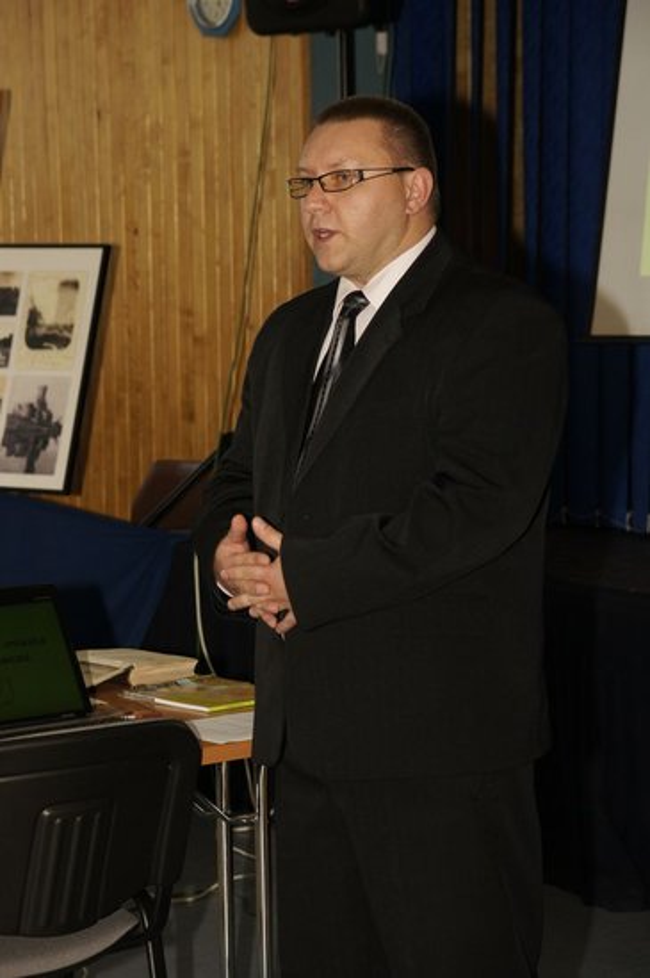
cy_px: 489
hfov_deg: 13.0
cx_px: 325
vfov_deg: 19.5
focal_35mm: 105
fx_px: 2849
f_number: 5.6
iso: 400
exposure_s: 1/125
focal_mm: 70
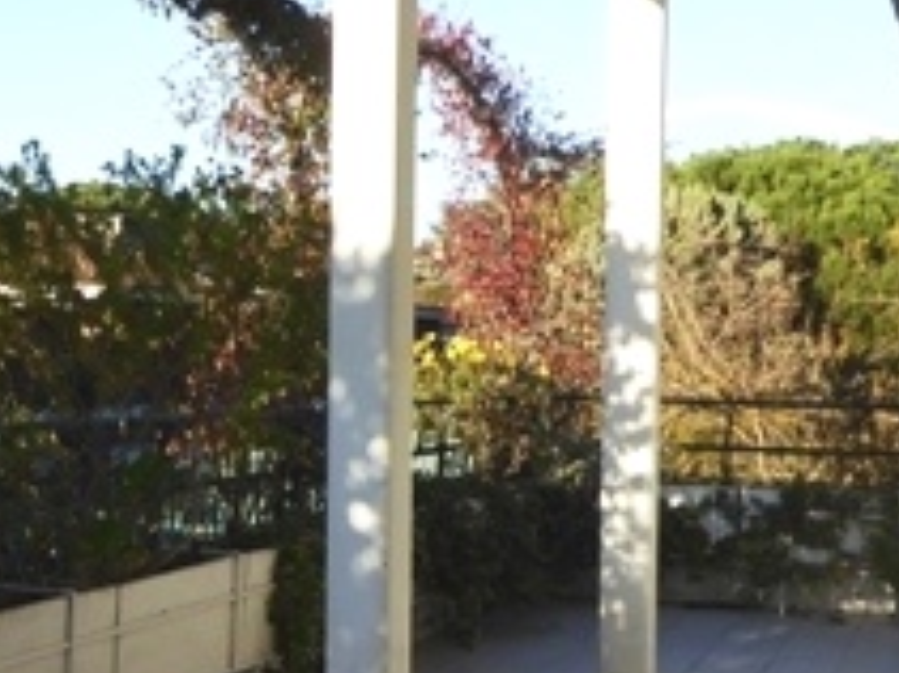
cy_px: 400
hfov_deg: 25.7
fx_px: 1973
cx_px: 405
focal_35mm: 76
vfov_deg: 19.3
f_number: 3.3
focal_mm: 4.3
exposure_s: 1/500
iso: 100
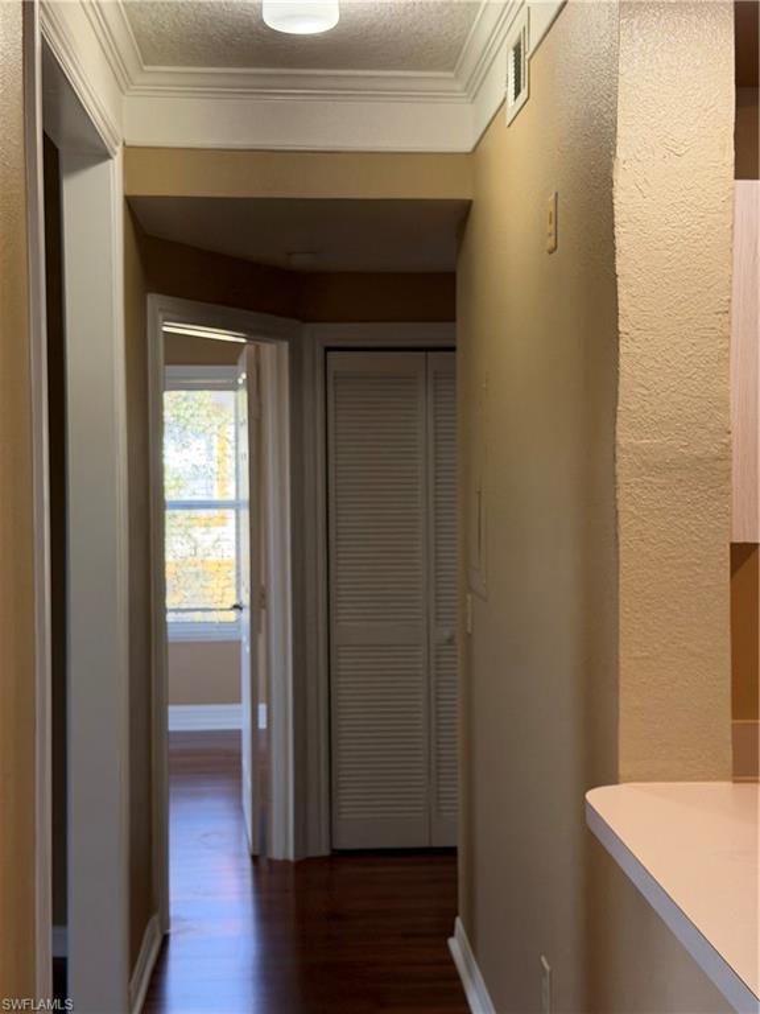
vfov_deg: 39.7
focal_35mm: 48
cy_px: 507
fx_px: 1405
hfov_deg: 30.3
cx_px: 380
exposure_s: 1/168
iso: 160
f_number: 1.78
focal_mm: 6.76
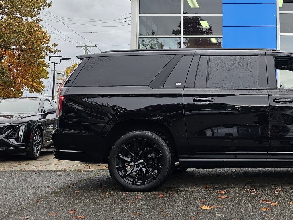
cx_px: 259
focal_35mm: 46
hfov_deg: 38.6
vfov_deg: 31.5
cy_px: 95
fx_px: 389
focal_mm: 6.3
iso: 16
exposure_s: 1/120
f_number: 1.7
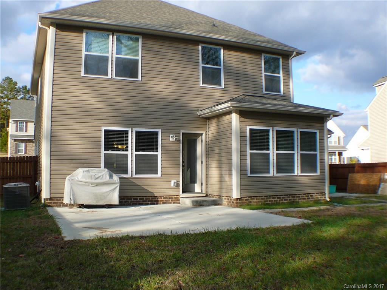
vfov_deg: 30.9
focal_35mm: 47
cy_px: 145
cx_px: 194
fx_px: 525
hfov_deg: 40.4
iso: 80
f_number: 3.3
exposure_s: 1/400
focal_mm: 7
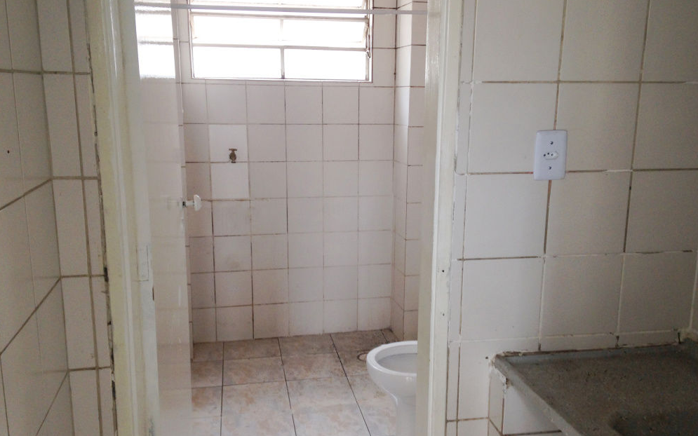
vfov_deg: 35.3
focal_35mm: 36
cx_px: 356
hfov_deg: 54.0
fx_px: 685
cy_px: 225
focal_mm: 4.12
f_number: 2.4
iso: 50
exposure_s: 1/40
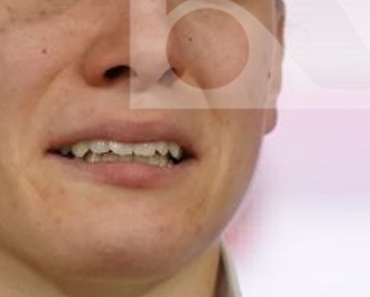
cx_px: 275
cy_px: 518
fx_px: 31083
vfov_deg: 0.5
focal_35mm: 2835
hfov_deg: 0.7
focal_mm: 400
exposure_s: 1/500
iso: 3200
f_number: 2.8
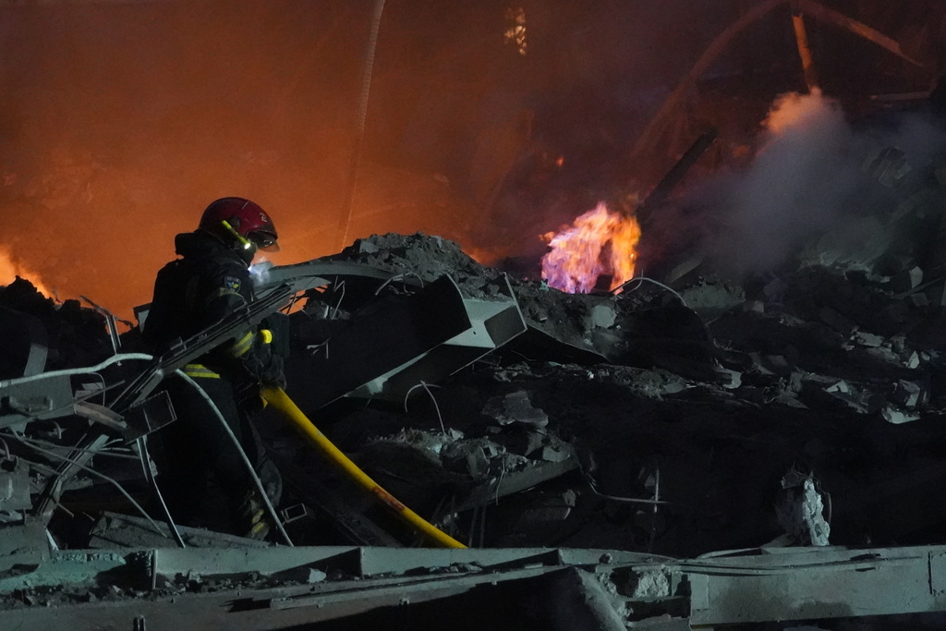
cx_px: 473
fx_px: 2707
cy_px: 316
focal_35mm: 103
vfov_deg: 13.3
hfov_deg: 19.8
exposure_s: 1/100
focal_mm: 69
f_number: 5.6
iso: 25600
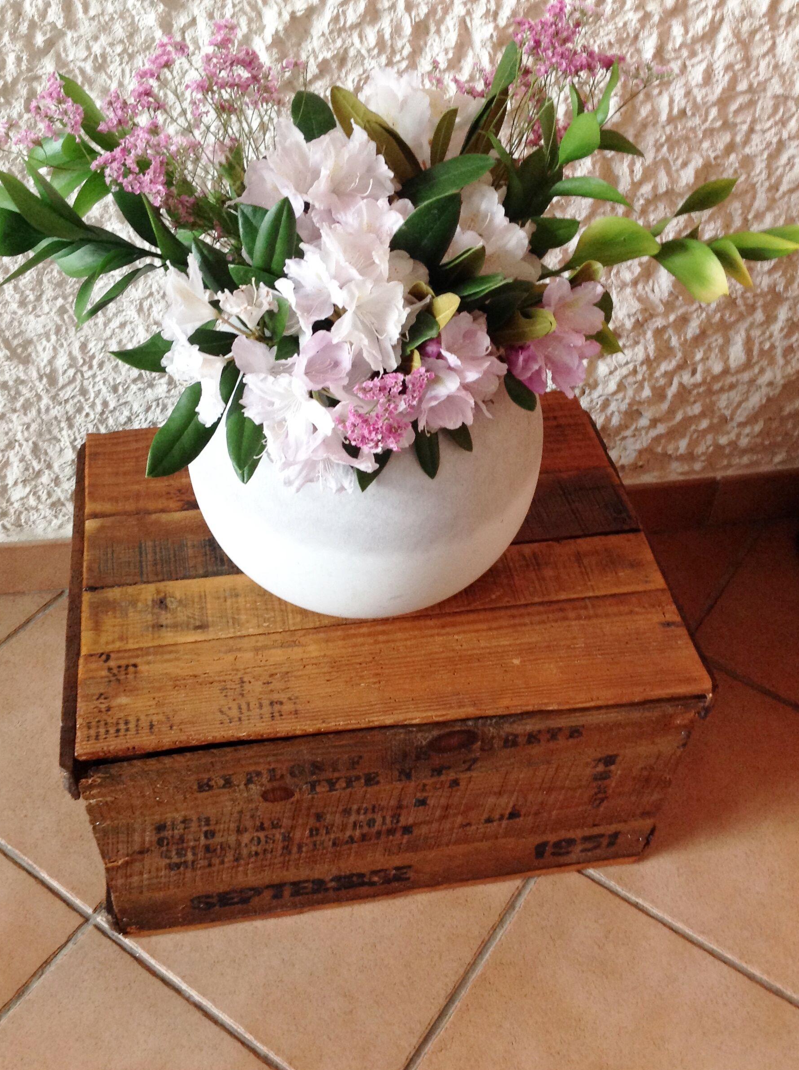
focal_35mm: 38
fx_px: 1173
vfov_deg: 49.0
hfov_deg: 37.6
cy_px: 524
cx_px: 377
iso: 200
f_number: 2.4
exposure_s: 1/15
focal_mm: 4.28
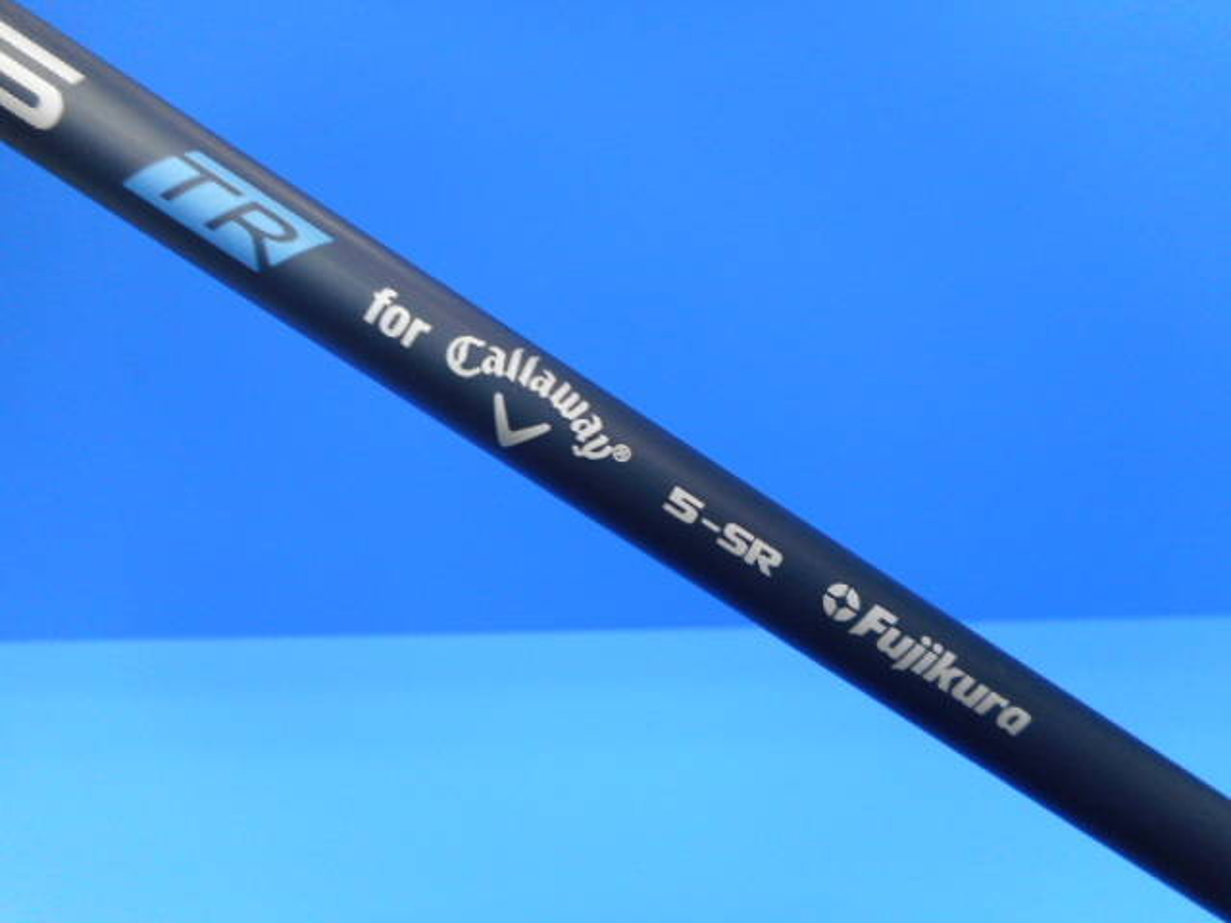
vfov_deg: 54.9
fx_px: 889
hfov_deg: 69.4
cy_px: 462
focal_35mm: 25
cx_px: 616
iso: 140
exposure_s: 1/30
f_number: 3.7
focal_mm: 4.5
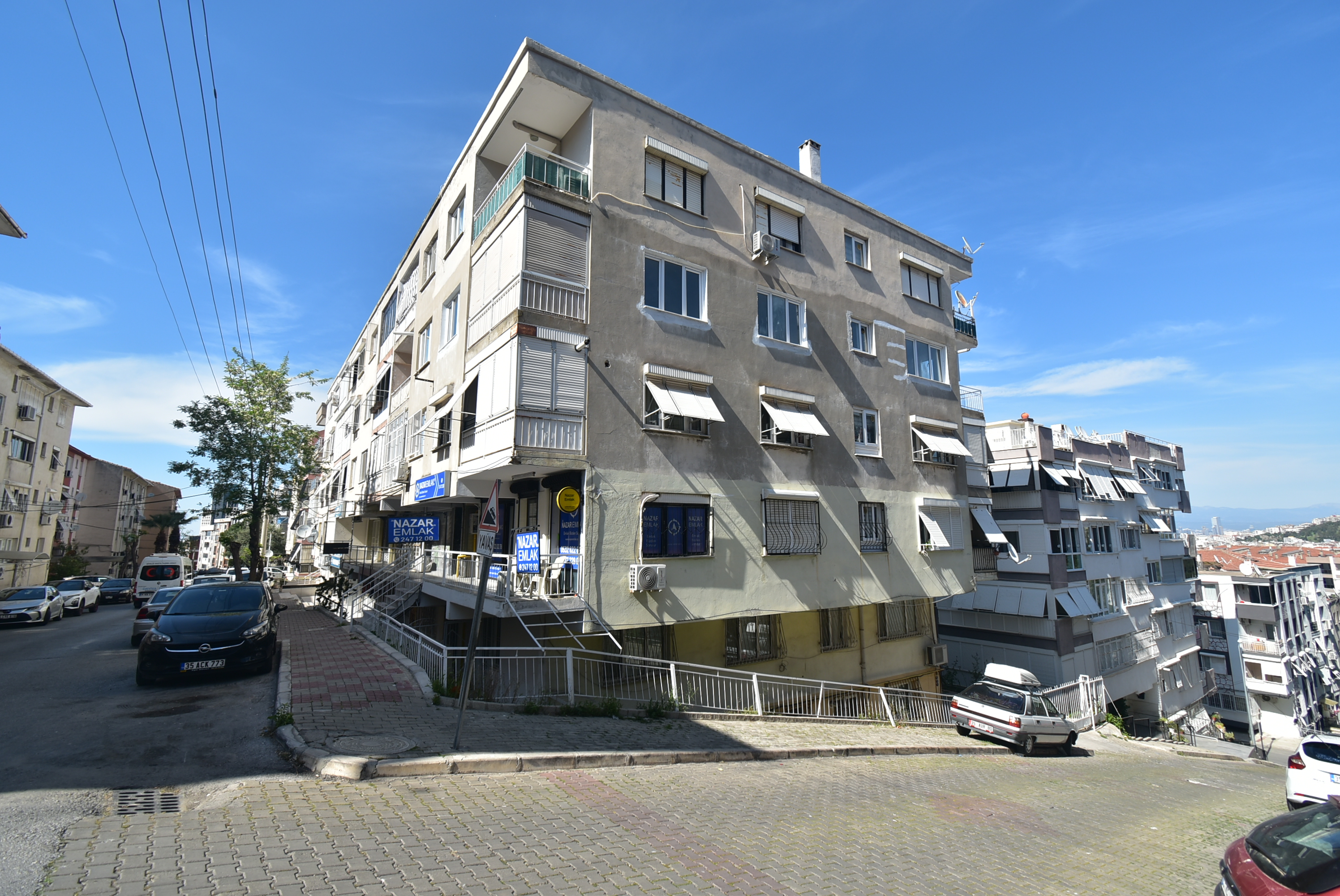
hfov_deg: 100.3
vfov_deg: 77.4
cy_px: 448
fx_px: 559
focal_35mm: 15
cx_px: 670
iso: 100
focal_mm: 10
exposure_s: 1/200
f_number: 7.1
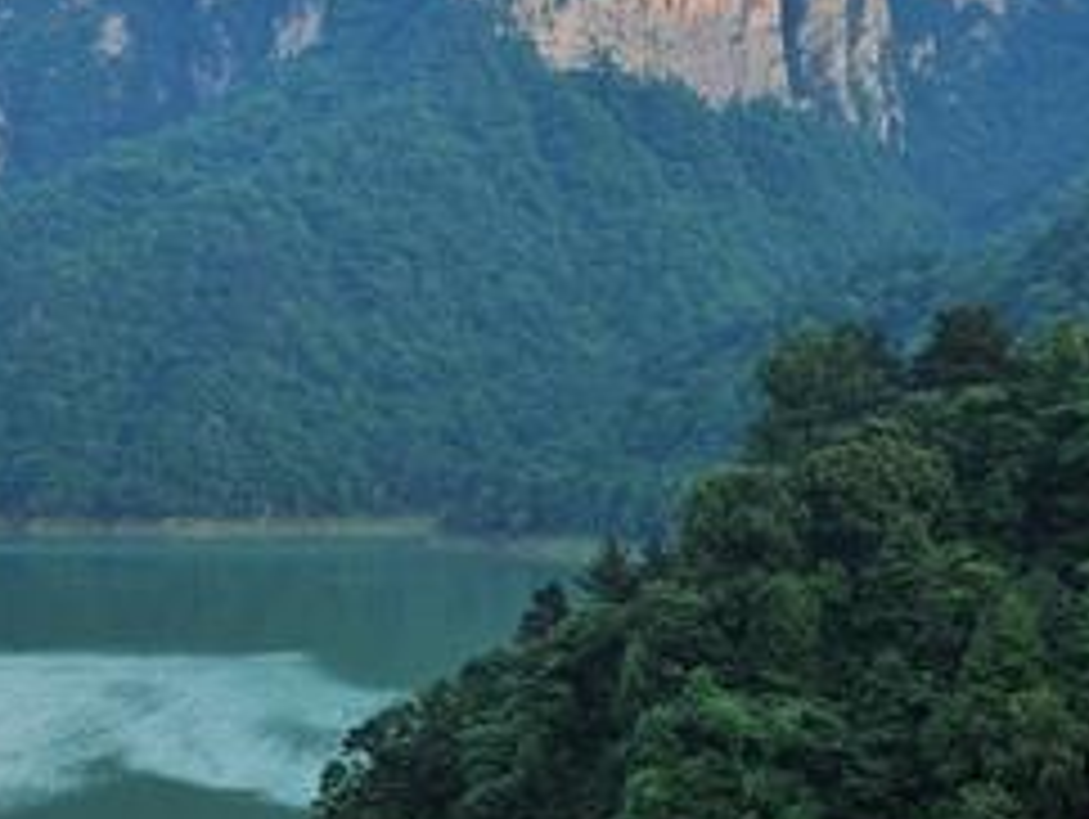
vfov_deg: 14.8
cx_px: 680
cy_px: 407
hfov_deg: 19.6
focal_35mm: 100
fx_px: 3149
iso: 400
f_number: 6.3
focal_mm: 28
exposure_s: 1/125
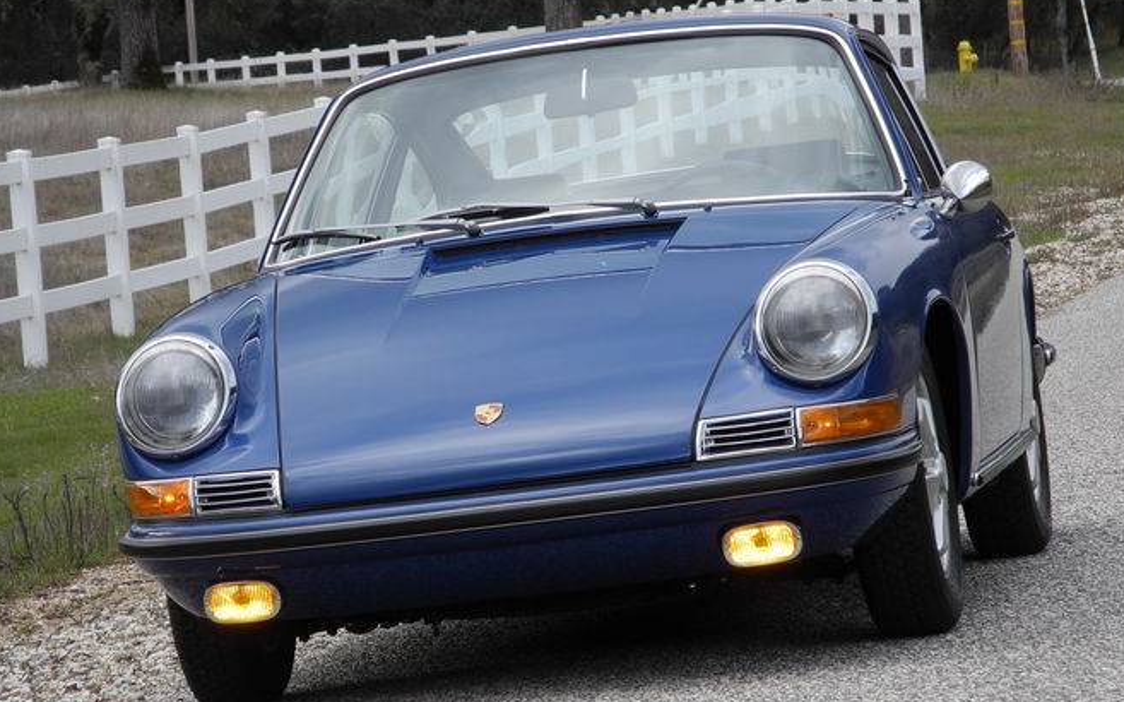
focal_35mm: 248
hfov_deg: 8.5
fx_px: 7594
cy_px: 334
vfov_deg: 5.3
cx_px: 513
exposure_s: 1/126
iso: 100
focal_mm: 42.6
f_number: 5.6
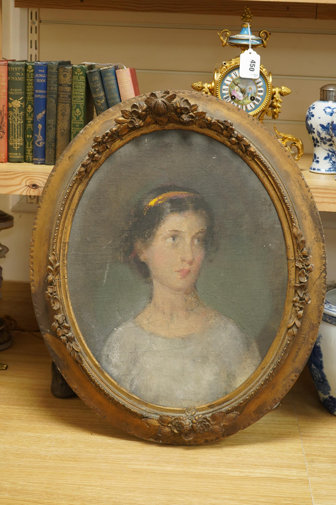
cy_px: 252
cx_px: 168
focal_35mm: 61
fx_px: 856
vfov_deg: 32.9
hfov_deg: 22.2
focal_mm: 61
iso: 2000
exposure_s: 1/80
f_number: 5.6
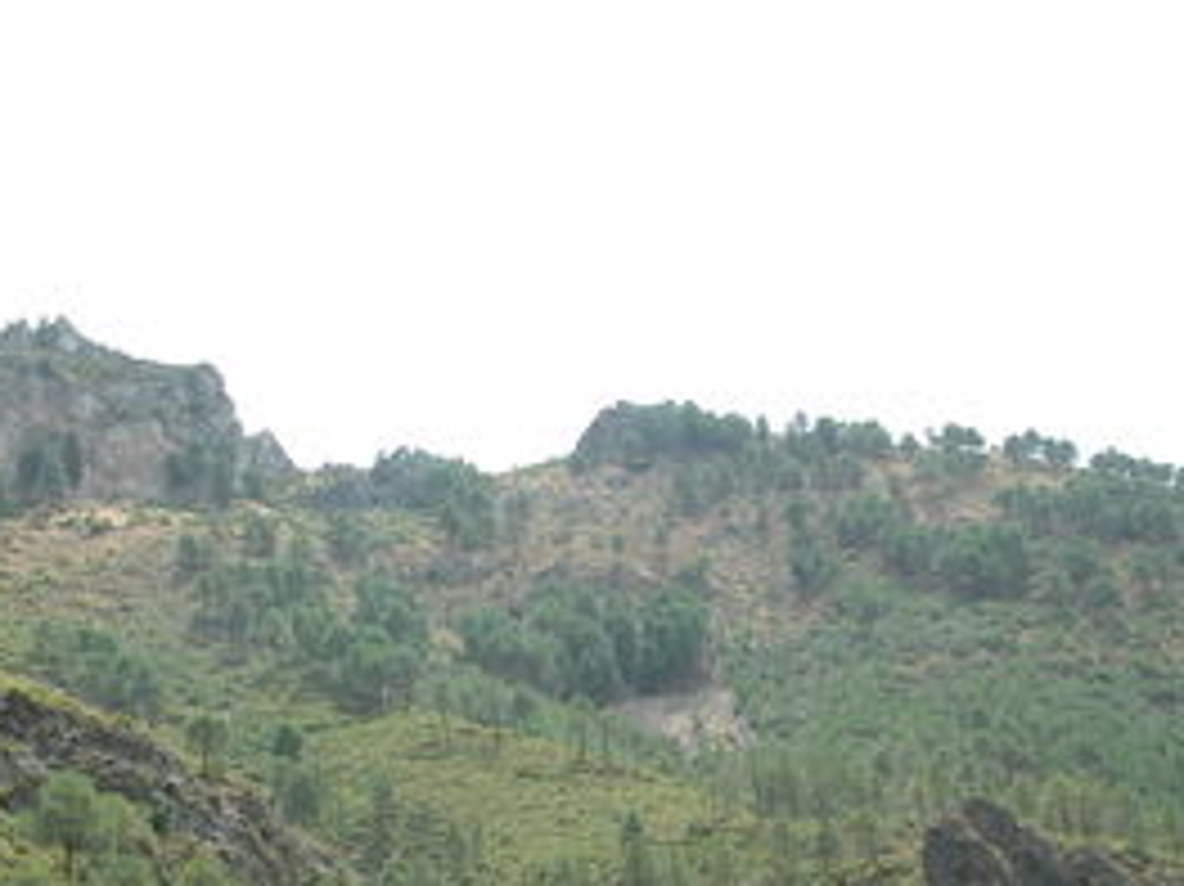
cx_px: 374
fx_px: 2598
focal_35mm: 76
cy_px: 526
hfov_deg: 25.5
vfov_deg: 19.4
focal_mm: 12.7
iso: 100
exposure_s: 1/186
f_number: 6
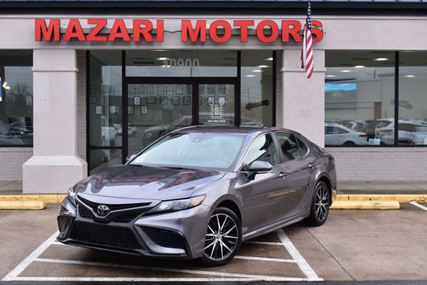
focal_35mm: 57
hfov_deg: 35.1
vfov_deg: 23.8
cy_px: 139
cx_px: 201
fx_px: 676
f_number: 9
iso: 400
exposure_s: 1/160
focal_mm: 32
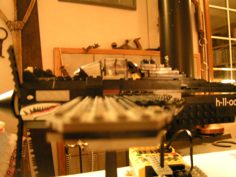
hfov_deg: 49.0
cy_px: 88
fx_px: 259
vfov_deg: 37.7
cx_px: 118
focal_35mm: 38
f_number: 2.8
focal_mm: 5.8
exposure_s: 1/2
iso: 200
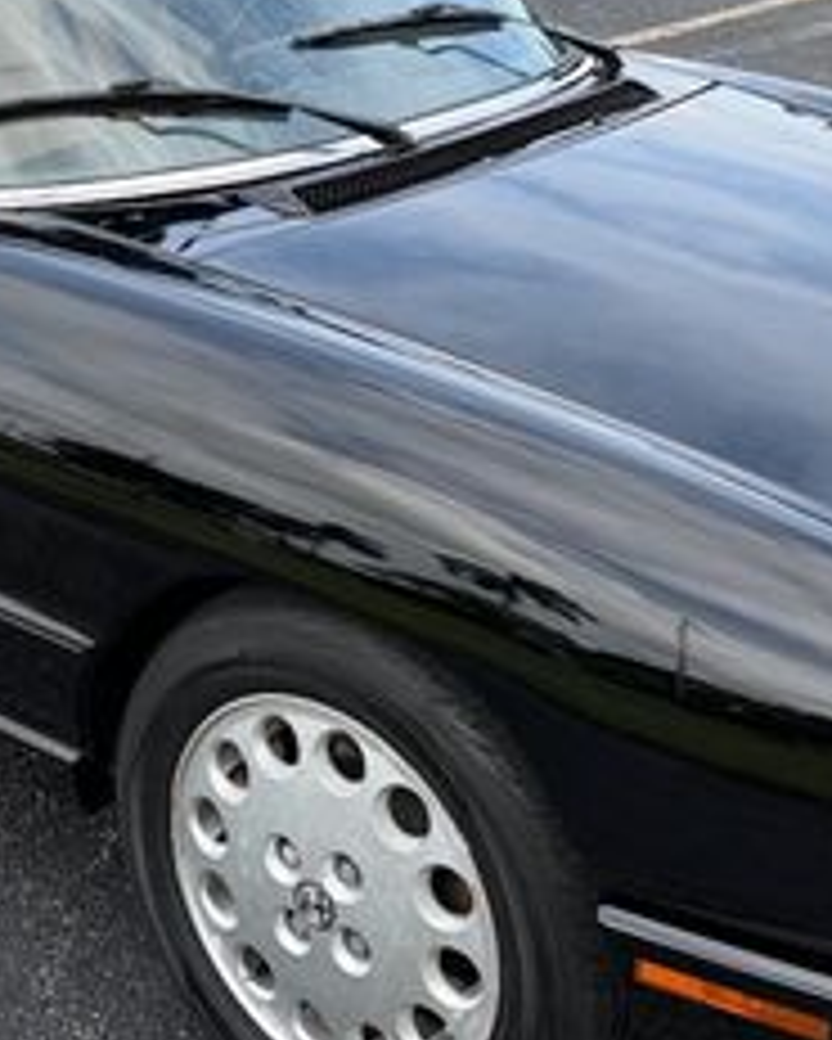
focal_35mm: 65
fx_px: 1999
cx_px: 382
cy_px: 365
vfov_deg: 29.0
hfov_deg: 23.5
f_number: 1.78
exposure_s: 1/1192
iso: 80
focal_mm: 6.76
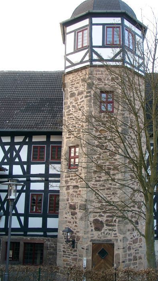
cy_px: 138
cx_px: 111
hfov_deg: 28.1
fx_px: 313
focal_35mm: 42
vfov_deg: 48.4
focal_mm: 7.13
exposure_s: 1/83.6
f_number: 2.8
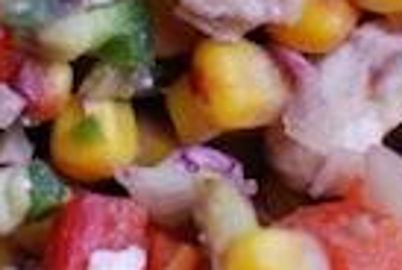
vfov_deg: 6.5
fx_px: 2361
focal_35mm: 211
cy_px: -9
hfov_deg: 9.7
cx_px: 76
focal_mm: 35
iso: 400
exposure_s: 1/60
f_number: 3.5
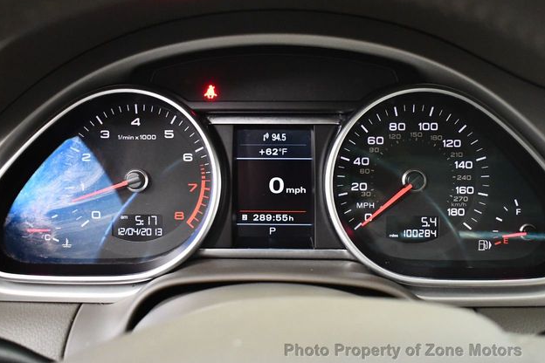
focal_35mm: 37
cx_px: 272
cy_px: 180
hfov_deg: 51.9
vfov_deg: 35.9
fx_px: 560
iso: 4500
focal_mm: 18
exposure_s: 1/60
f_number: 3.5
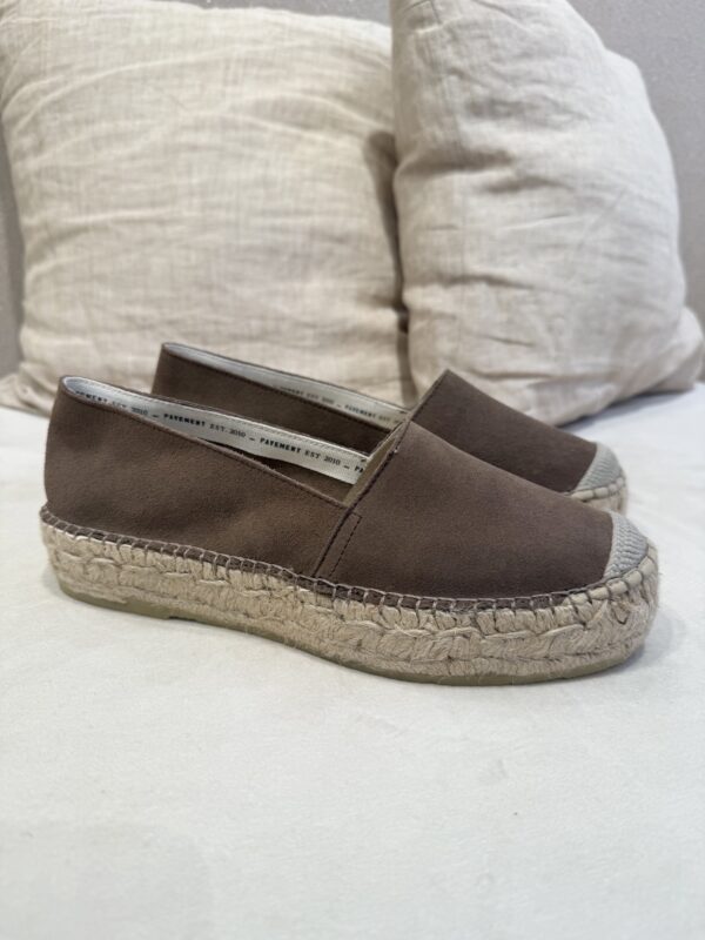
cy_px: 470
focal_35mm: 24
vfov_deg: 71.6
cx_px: 352
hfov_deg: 56.8
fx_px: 652
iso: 64
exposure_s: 1/100
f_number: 1.78
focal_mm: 6.76
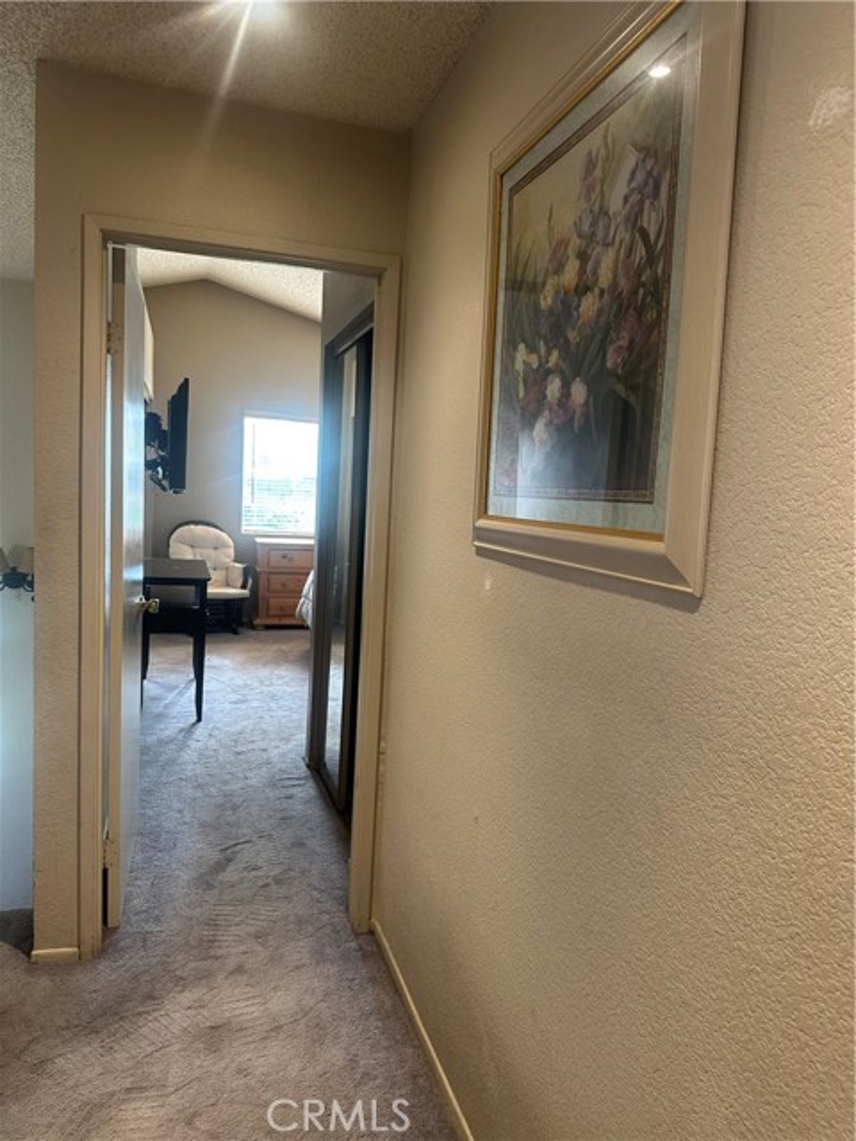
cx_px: 428
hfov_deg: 56.8
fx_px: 791
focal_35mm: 24
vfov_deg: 71.6
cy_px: 570
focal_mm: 6.86
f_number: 1.78
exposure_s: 1/60
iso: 200
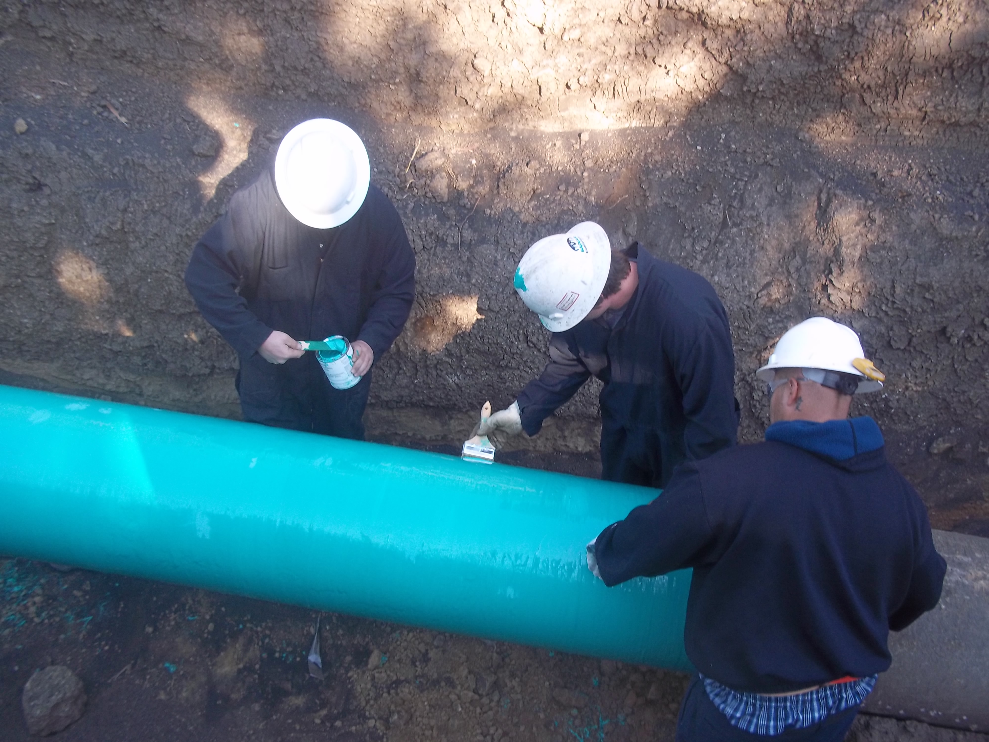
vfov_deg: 39.7
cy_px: 371
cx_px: 494
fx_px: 1029
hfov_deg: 51.4
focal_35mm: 36
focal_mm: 6.5
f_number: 3.1
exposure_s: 1/100
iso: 80
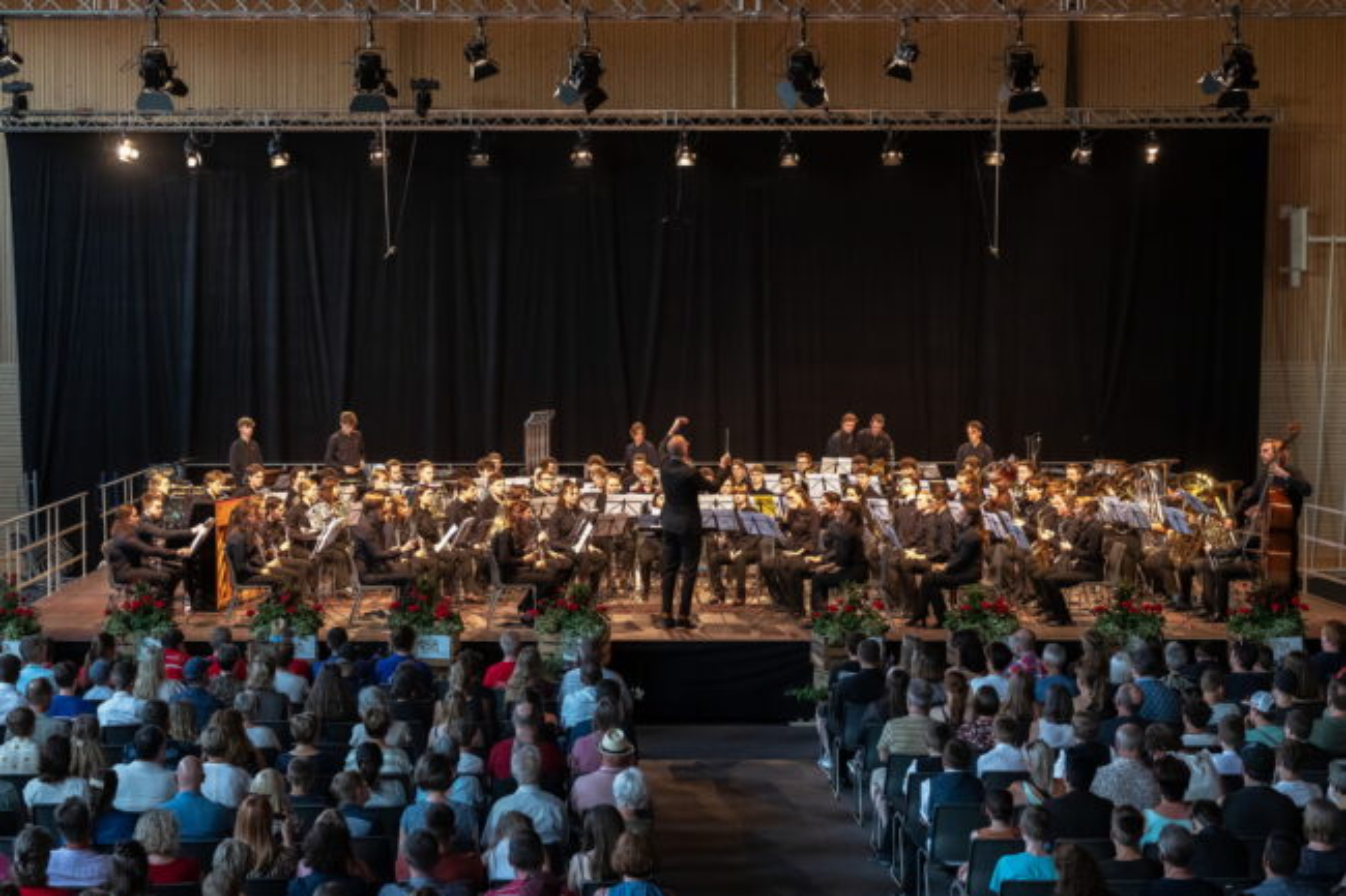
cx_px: 673
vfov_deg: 27.0
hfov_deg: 39.6
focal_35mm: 50
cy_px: 448
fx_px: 1869
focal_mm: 50
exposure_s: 1/90
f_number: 6.7
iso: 4000
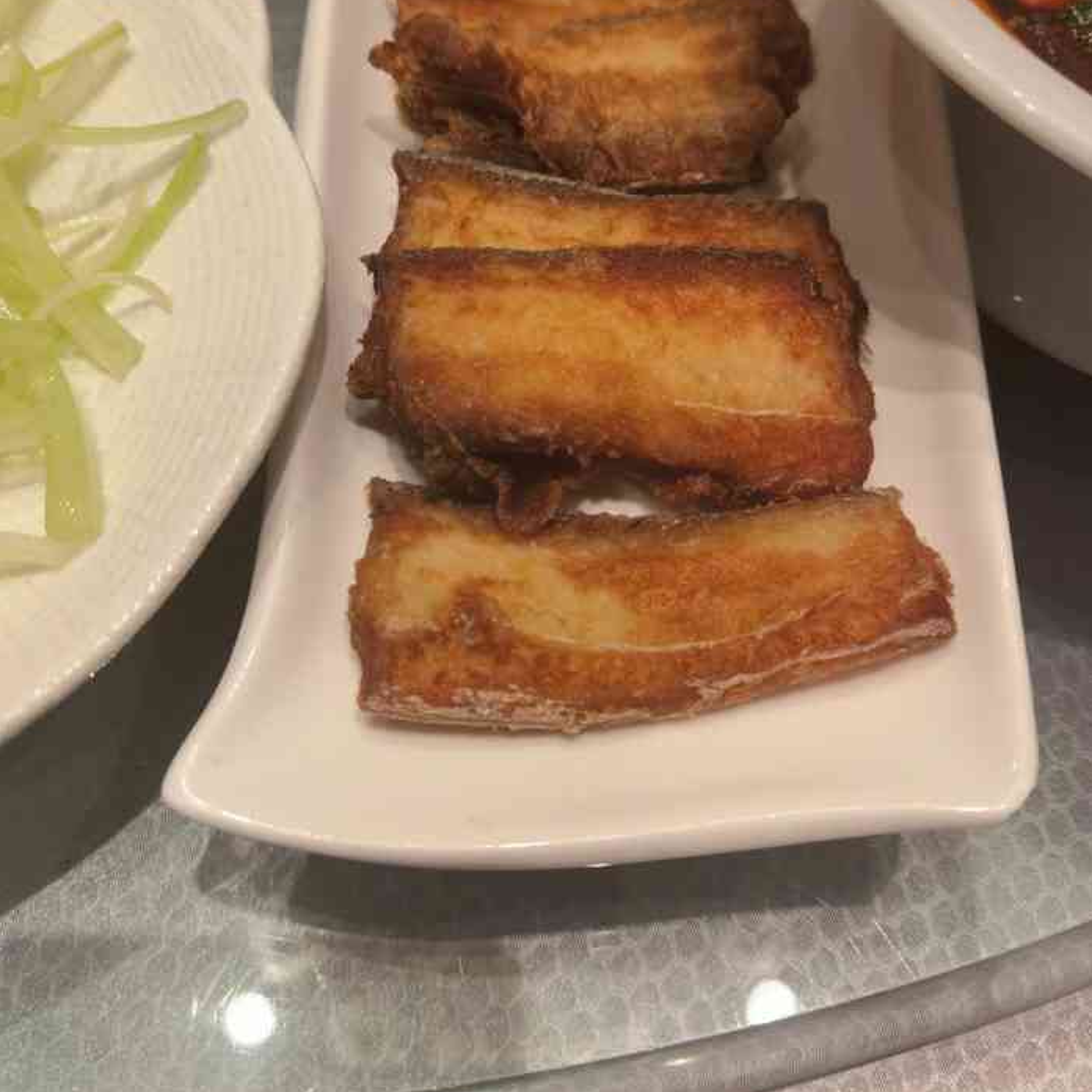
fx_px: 1142
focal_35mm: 32
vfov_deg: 50.4
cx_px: 546
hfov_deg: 51.1
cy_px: 387
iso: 100
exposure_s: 1/100
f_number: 1.9
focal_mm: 6.67
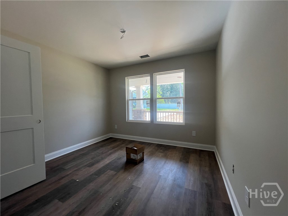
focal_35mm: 13
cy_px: 108
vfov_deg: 89.9
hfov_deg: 106.2
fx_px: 108
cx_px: 144
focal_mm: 1.57
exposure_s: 1/99
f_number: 1.8
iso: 50
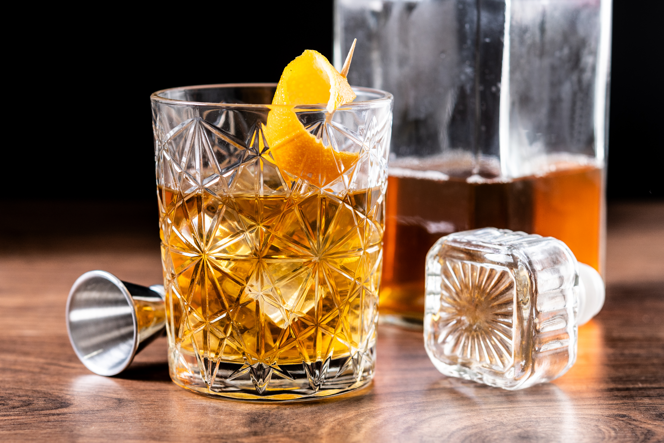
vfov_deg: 15.2
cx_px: 332
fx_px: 1660
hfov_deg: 22.6
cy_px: 222
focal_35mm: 90
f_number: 4.5
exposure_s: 1/200
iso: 100
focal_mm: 60
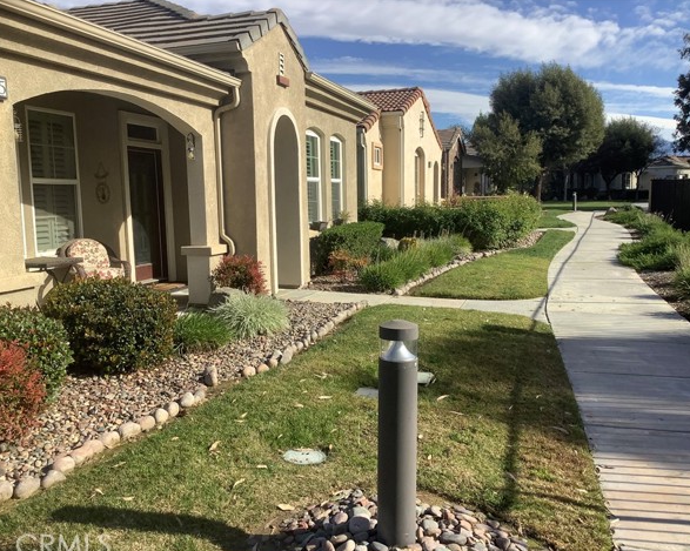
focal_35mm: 33
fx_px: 674
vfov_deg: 44.5
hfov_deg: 54.2
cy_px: 280
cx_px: 329
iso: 25
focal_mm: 3.3
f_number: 2.4
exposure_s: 1/1199
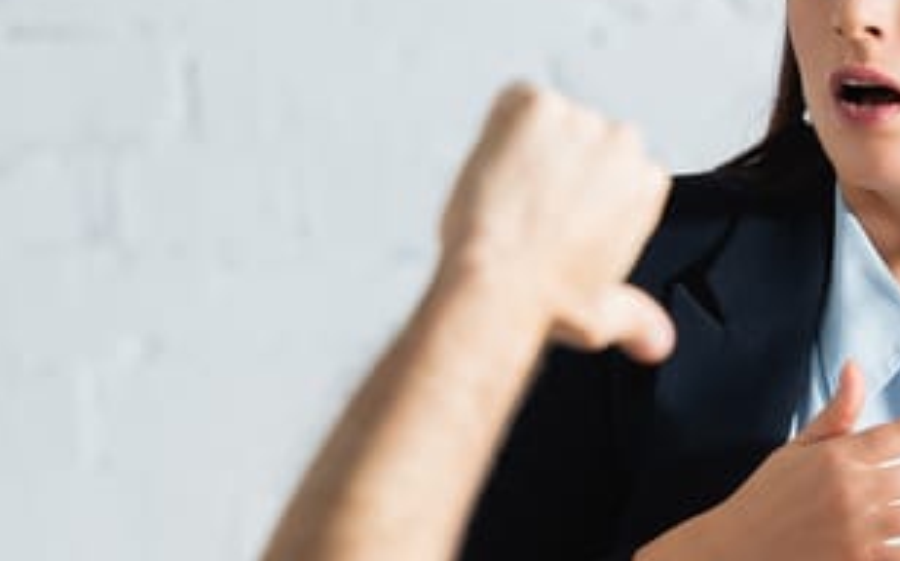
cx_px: 643
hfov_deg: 3.6
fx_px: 14216
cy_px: 463
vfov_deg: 2.3
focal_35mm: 580
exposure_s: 1/200
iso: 80
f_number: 4
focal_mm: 175
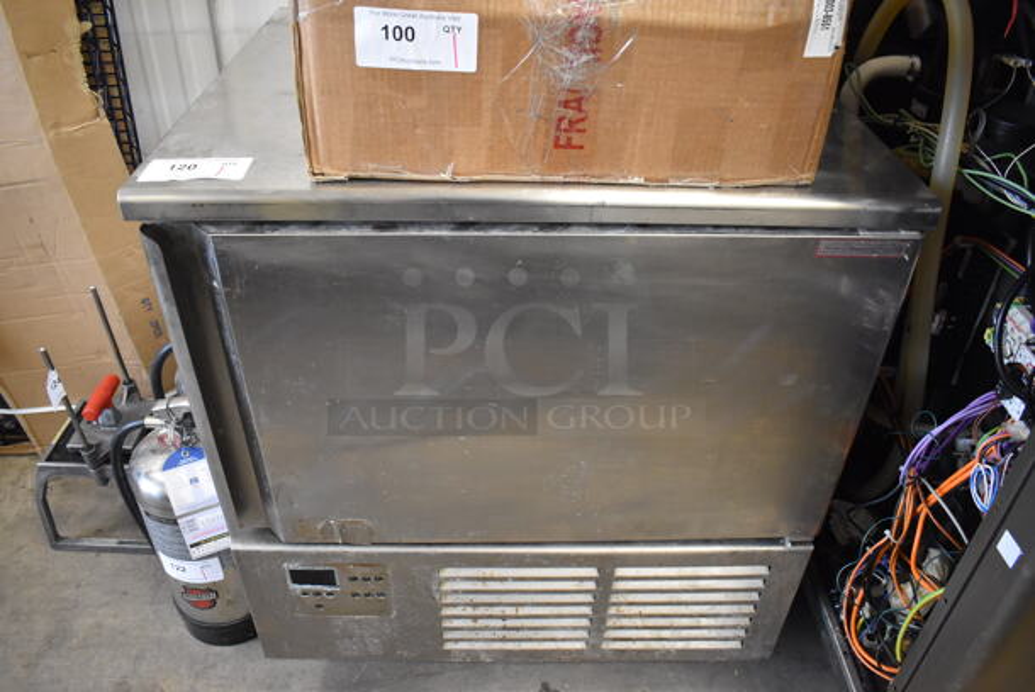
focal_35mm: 27
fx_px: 777
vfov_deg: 48.0
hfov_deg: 67.3
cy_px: 346
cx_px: 518
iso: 2800
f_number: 3.5
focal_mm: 18
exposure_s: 1/125
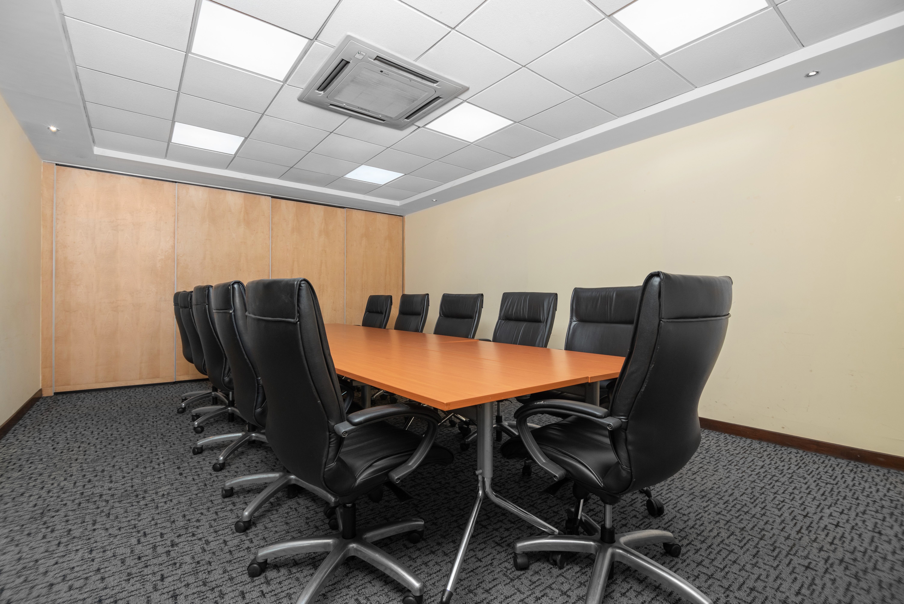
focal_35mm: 16
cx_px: 452
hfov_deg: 96.7
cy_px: 302
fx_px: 402
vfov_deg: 73.8
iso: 250
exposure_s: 1/125
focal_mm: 16
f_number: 10
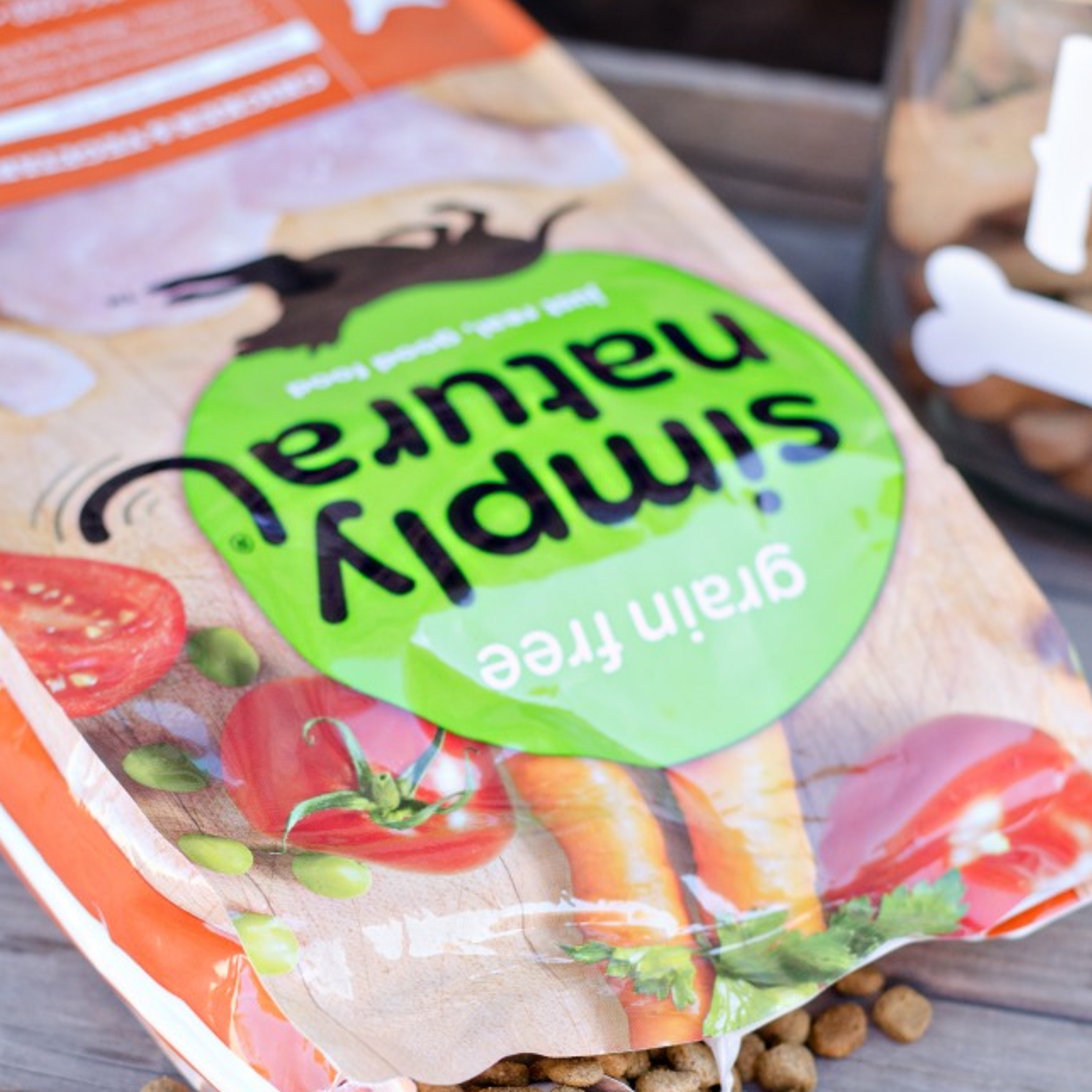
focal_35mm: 97
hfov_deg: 17.9
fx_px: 3462
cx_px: 545
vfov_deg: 17.8
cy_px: 818
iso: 200
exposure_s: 1/250
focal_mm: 50
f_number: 3.2
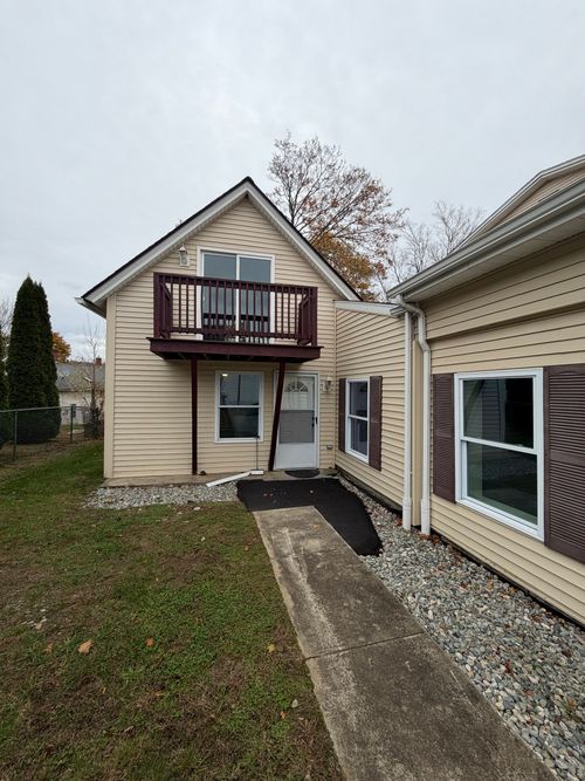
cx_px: 292
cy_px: 390
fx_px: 316
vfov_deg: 102.1
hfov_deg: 85.7
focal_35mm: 14
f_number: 2.2
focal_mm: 2.22
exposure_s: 1/742
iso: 40
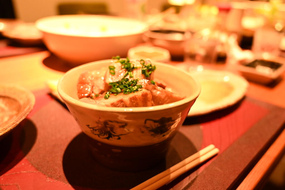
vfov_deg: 43.6
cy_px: 95
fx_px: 238
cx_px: 142
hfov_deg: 61.9
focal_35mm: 30
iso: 1800
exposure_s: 1/30
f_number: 4
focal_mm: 30
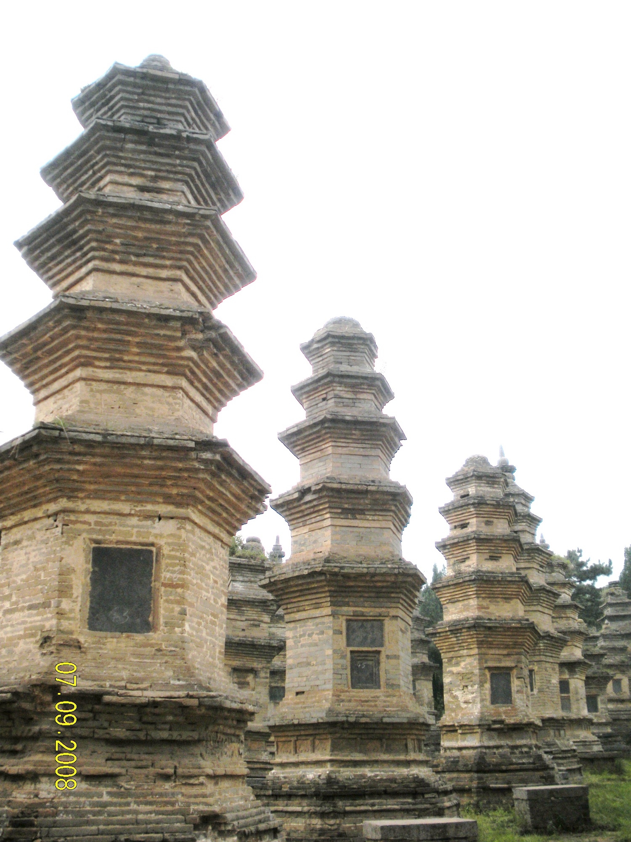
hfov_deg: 39.7
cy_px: 421
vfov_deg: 51.4
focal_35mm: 36
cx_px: 316
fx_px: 875
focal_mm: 6.3
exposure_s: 1/920
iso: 64
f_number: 3.5
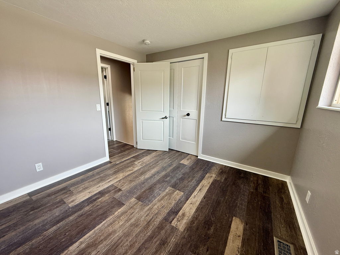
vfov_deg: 85.7
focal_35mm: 14
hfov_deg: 102.1
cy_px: 128
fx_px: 138
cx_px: 170
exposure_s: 1/120
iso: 125
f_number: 2.2
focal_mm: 2.22
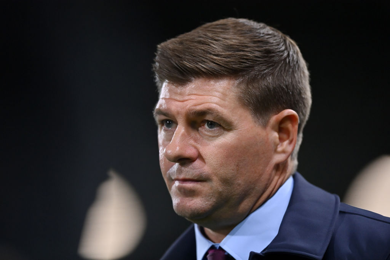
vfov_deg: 3.4
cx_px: 195
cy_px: 130
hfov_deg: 5.2
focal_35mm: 400
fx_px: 4334
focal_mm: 400
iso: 2000
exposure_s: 1/2000
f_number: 2.8
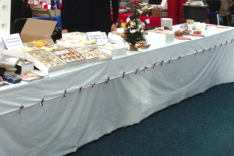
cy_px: -27
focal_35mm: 78
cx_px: 70
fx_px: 507
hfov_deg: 25.8
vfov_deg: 16.8
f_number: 2.4
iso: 50
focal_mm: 4.13
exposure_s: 1/40
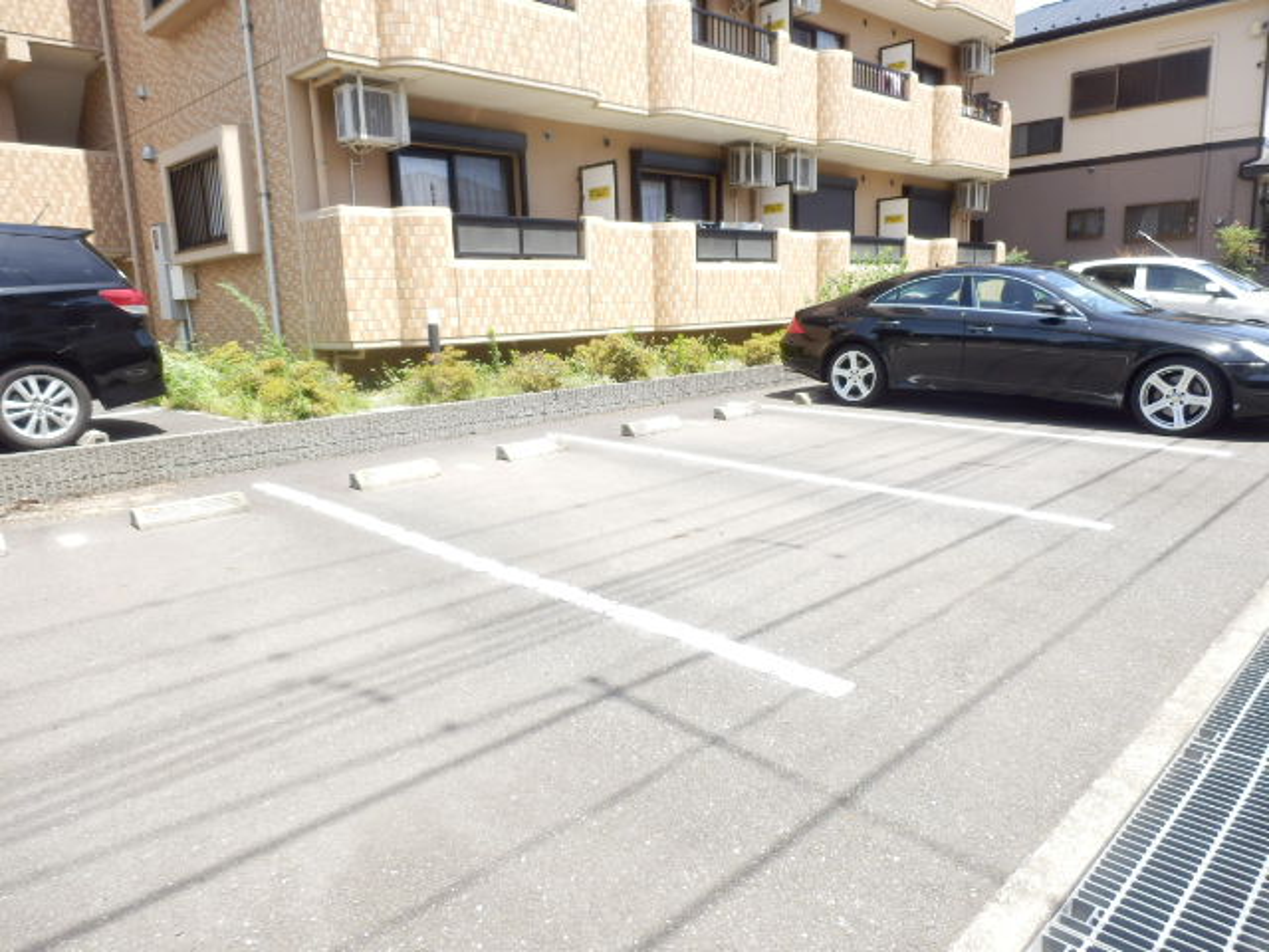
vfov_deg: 56.8
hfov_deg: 71.6
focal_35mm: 24
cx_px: 634
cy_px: 476
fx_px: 880
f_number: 3
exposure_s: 1/320
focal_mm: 4.2
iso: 80
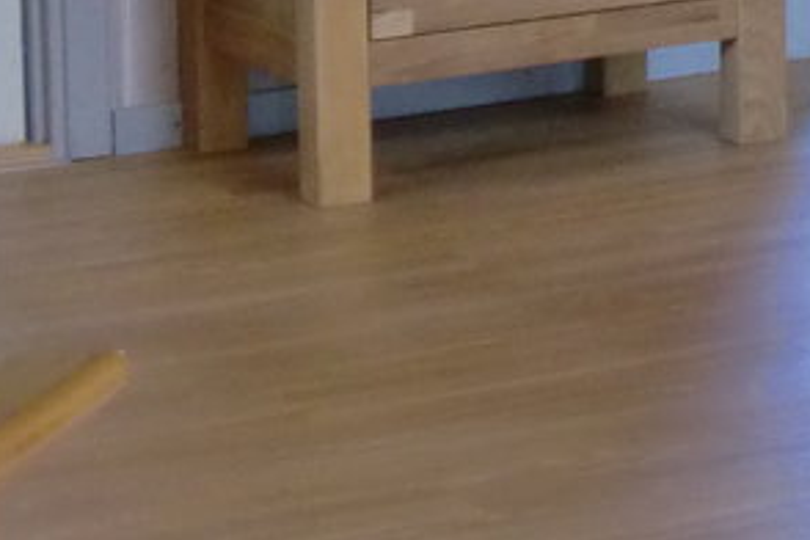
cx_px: 1637
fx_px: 4387
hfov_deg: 9.8
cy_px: -658
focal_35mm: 195
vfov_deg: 6.7
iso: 200
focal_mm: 8.44
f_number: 3.6
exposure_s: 1/60
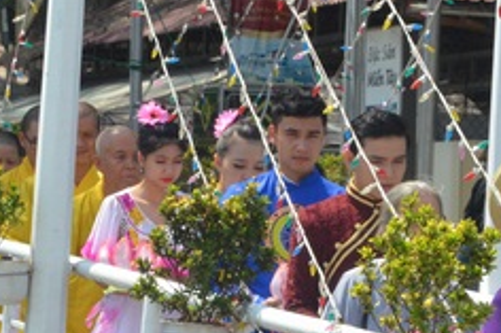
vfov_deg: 4.7
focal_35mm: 289
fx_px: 4019
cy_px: 156
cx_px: 140
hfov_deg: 7.1
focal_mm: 70
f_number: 14
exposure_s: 1/800
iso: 1000
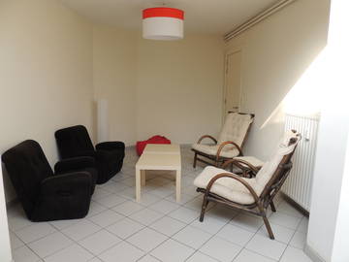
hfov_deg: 71.6
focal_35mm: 24
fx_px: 242
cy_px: 131
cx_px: 174
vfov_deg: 56.8
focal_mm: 4.3
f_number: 3
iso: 100
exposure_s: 1/100
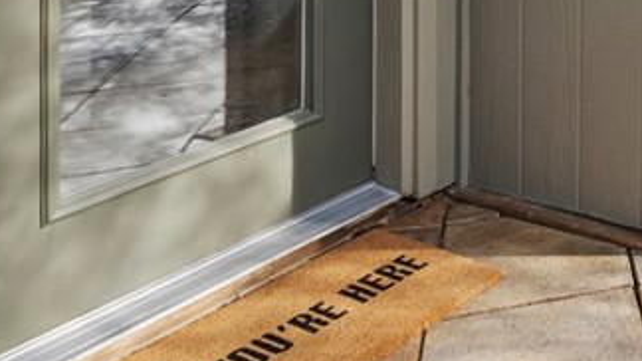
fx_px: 902
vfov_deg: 19.5
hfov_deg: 29.9
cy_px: -191
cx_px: 864
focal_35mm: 53
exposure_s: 1/50
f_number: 10
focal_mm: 16
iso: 400
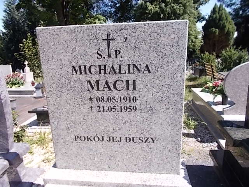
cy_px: 94
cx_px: 124
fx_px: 187
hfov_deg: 67.3
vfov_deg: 53.1
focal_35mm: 26
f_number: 3.2
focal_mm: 4.6
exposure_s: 1/500
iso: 80
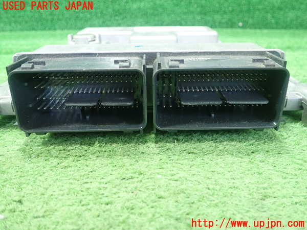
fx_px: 266
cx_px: 154
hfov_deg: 60.0
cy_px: 115
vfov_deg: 46.8
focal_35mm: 30
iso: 800
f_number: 2.3
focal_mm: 5.5
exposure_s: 1/80
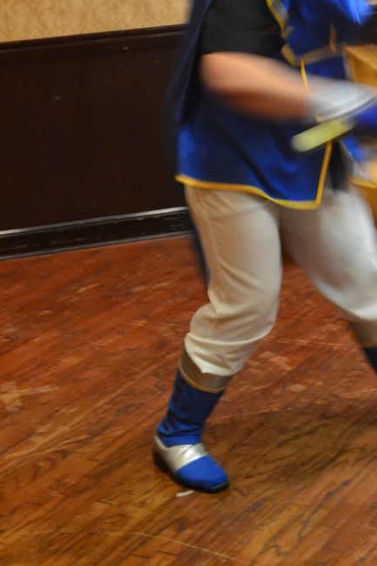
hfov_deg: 15.2
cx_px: 216
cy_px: 101
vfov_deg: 22.3
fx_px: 1414
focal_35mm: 90
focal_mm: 34
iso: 3200
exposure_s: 1/25
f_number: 5
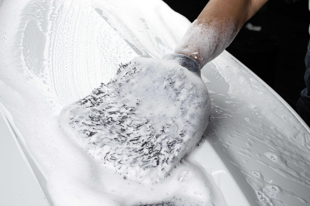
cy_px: 103
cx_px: 155
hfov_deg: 31.9
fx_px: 542
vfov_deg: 21.5
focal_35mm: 63
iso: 200
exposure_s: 1/200
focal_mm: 42
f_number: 5.6
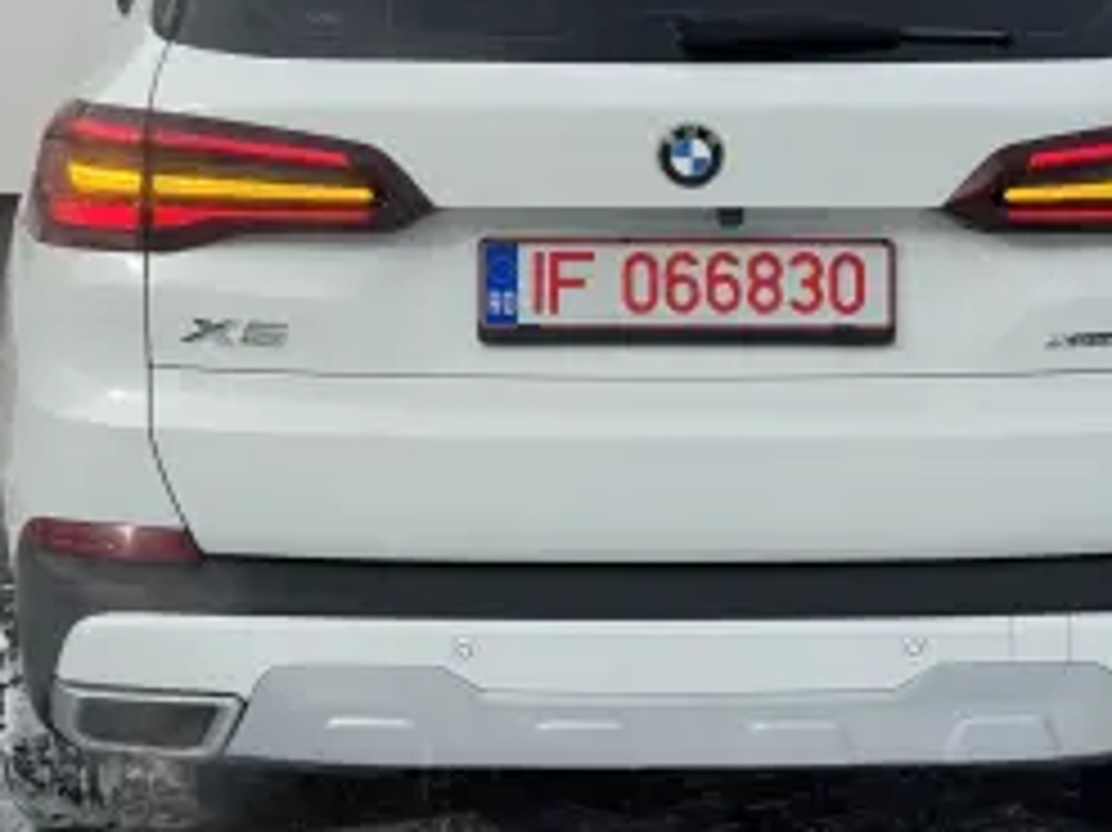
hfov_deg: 27.7
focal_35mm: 70
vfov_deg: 20.9
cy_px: 256
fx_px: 2248
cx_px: 648
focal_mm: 6.76
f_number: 1.78
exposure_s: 1/3425
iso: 64
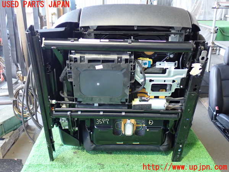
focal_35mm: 38
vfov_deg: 37.7
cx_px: 114
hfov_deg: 49.0
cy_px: 86
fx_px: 251
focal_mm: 6.83
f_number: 2.7
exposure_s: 1/20
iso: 800
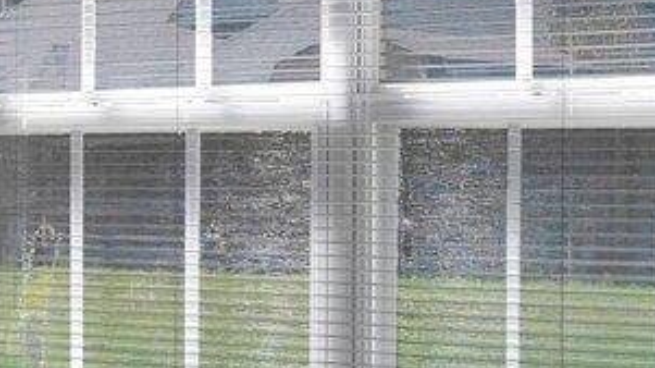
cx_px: -124
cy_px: 128
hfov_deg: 18.7
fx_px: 1882
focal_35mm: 108
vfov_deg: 11.1
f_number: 8
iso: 1000
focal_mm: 15.2
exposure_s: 1/320
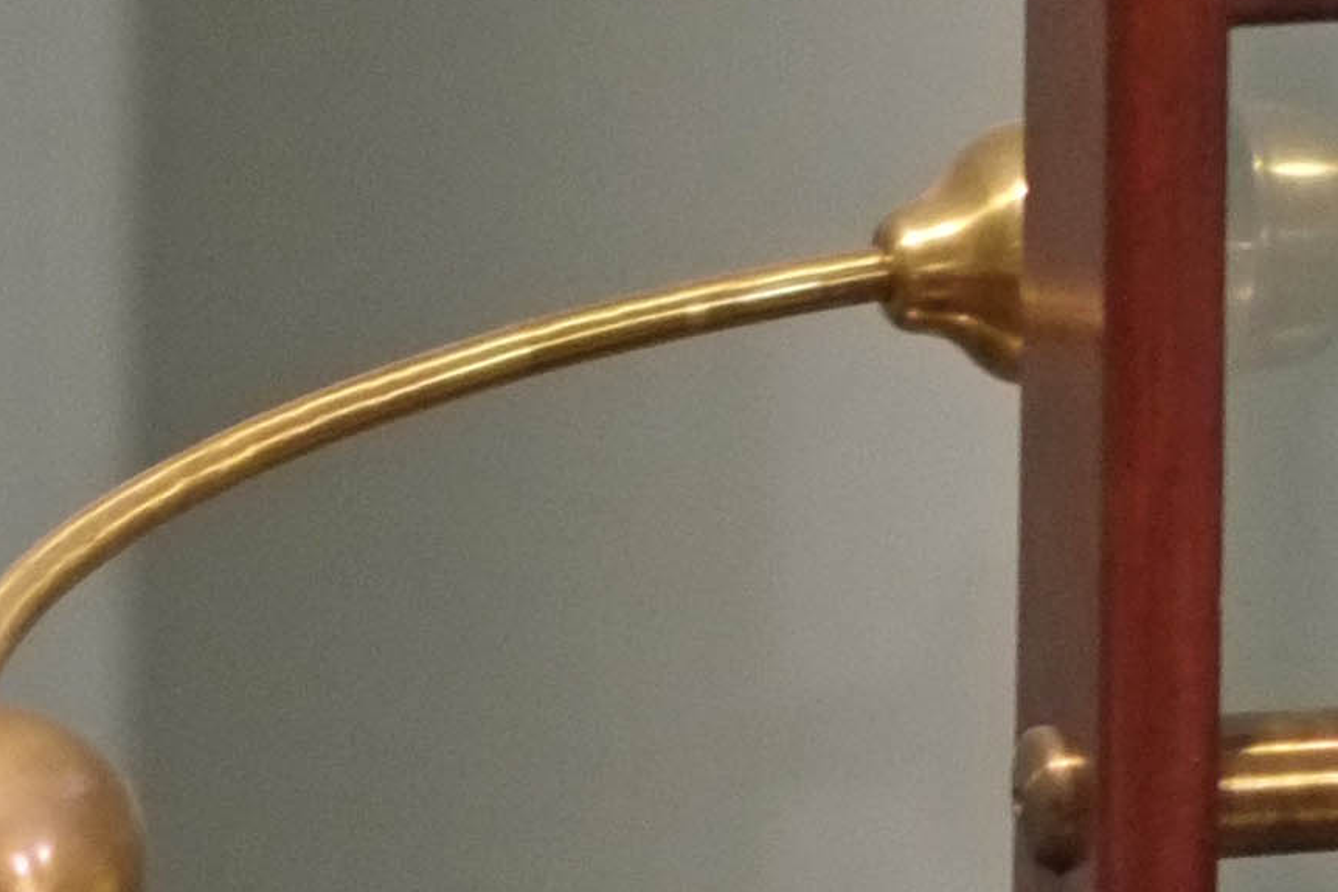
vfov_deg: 4.5
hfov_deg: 6.8
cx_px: 730
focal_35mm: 301
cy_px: 1243
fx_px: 11188
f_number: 2.2
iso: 3200
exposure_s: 1/40
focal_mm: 35
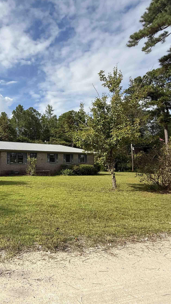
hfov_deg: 48.1
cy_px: 152
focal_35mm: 21
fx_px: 169
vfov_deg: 83.8
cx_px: 17
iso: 50
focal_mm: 2.22
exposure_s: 1/1698
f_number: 2.2
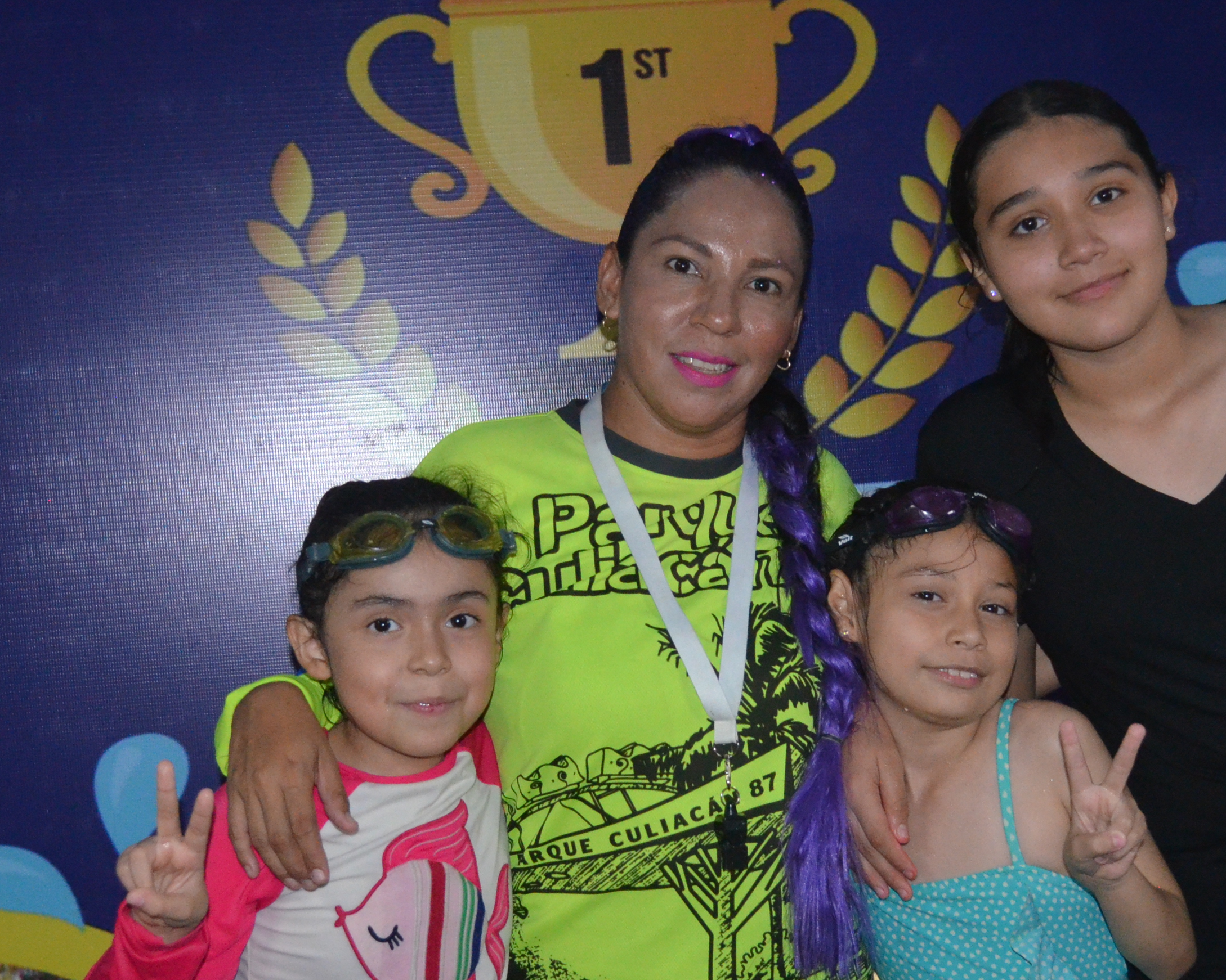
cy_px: 602
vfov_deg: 24.5
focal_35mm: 62
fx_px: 2249
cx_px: 686
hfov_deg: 30.5
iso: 3200
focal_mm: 26
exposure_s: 1/60
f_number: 4.2
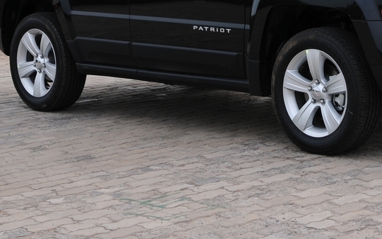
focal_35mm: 112
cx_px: 291
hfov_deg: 18.4
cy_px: 1
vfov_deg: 11.5
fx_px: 1168
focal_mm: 31
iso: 200
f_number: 8
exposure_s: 1/250
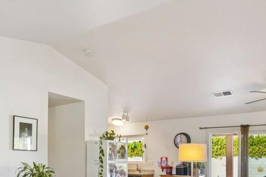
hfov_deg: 54.4
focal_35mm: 35
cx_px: 131
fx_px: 259
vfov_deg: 35.5
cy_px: 162
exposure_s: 1/10
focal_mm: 16
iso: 400
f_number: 8
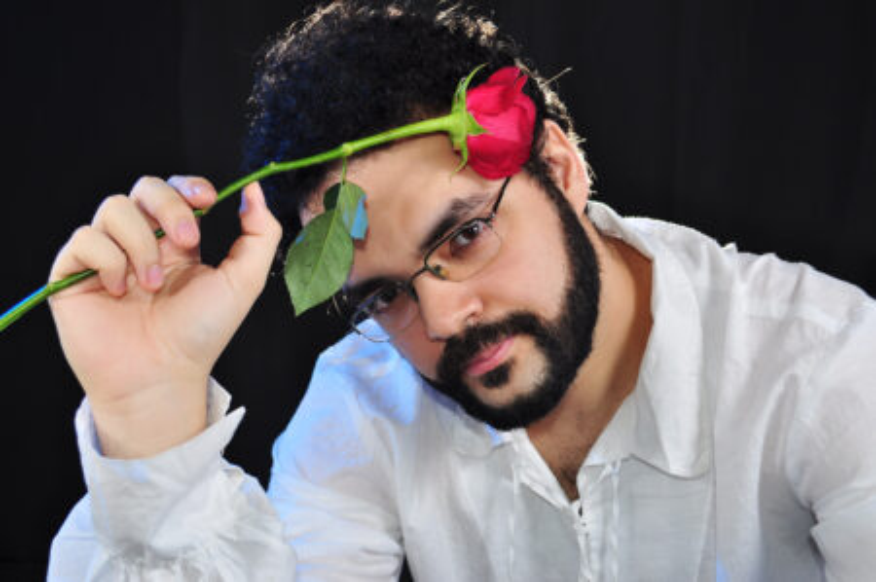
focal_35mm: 45
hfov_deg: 43.6
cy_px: 291
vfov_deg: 29.8
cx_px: 438
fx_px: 1094
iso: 200
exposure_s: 1/125
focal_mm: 30
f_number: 5.6
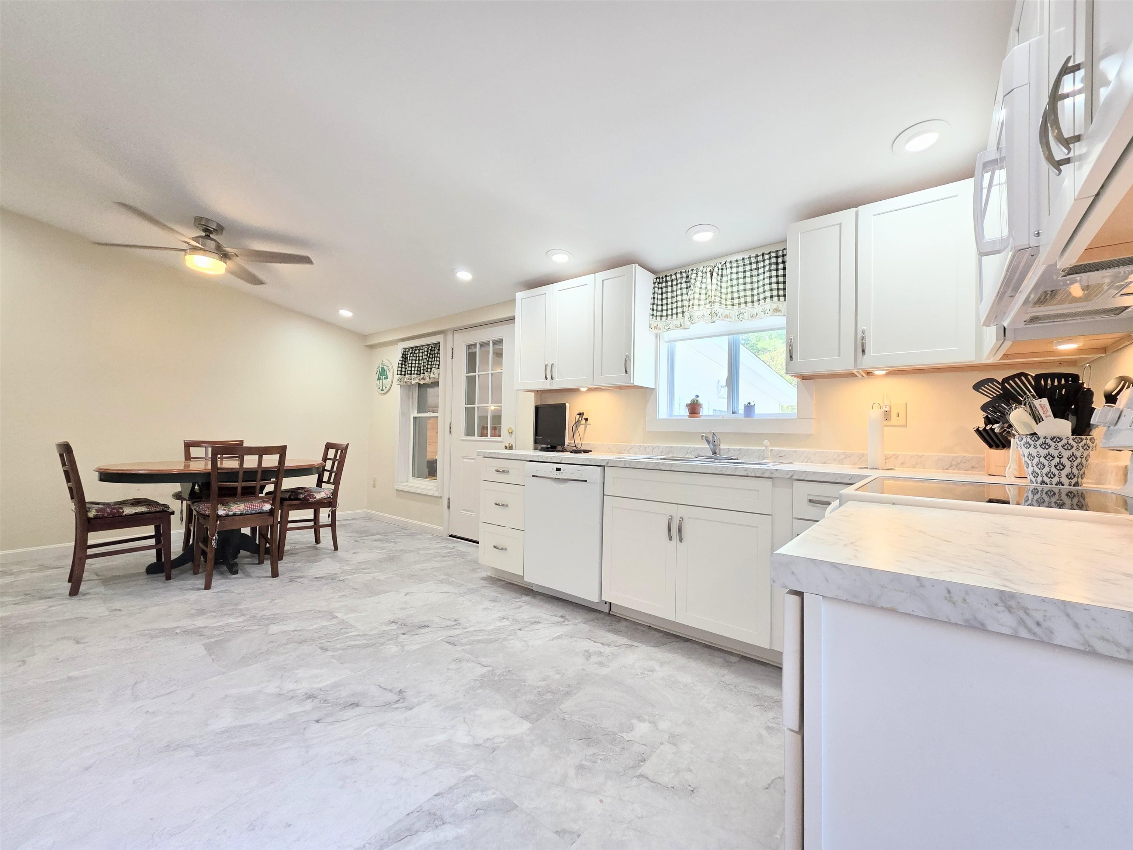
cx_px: 566
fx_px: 425
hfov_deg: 106.2
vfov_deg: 89.9
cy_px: 425
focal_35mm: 13
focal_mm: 2.2
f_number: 1.9
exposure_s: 1/120
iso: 125
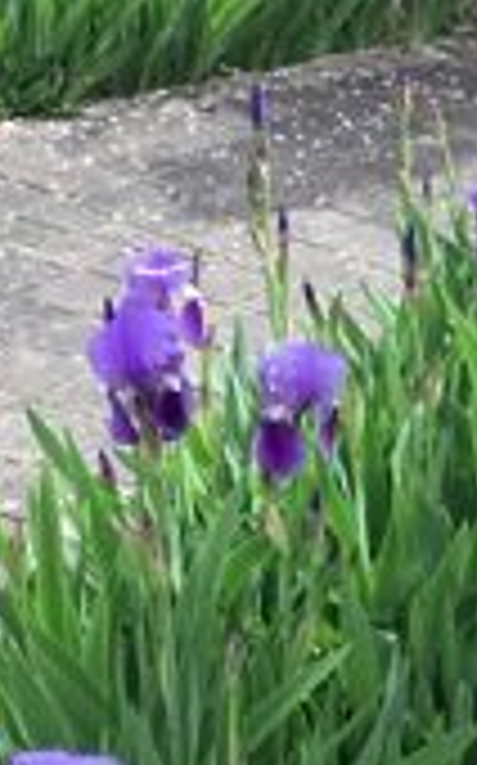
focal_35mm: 124
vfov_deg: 16.6
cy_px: 716
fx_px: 2584
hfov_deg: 10.5
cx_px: 297
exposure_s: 1/205
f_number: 2.4
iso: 25
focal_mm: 3.3
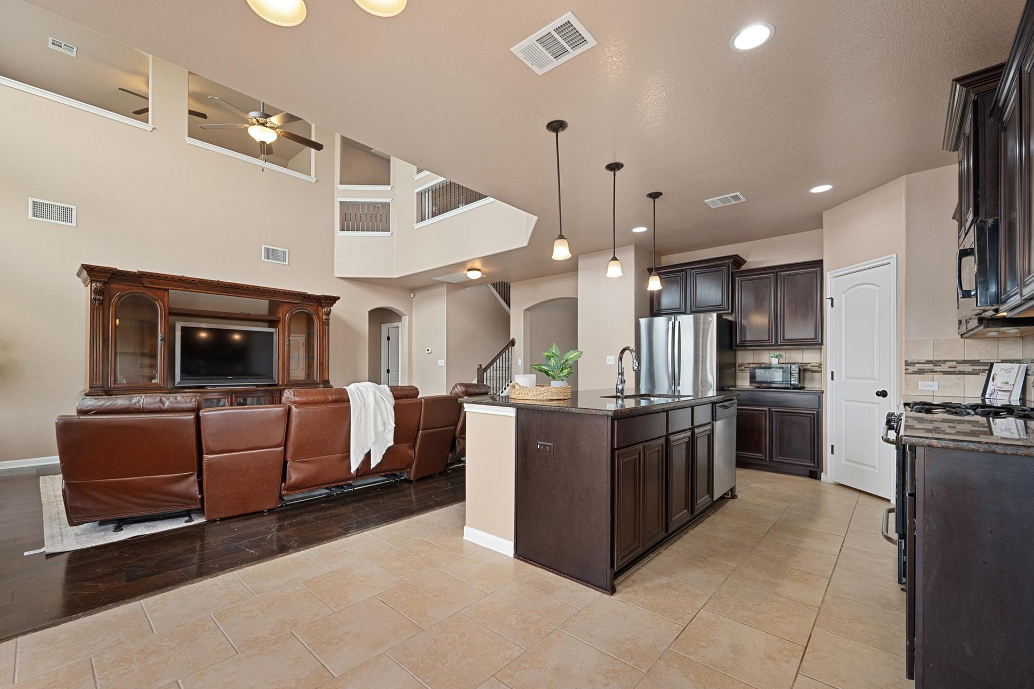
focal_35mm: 15
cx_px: 495
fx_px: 431
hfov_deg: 100.3
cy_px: 364
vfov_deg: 77.3
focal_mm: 14
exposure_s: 1/5
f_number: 8
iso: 800
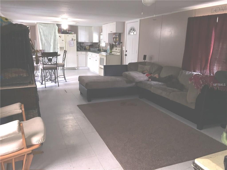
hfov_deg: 61.7
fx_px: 190
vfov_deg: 48.2
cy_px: 85
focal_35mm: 29
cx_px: 114
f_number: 2.2
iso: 80
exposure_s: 1/24
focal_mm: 4.15
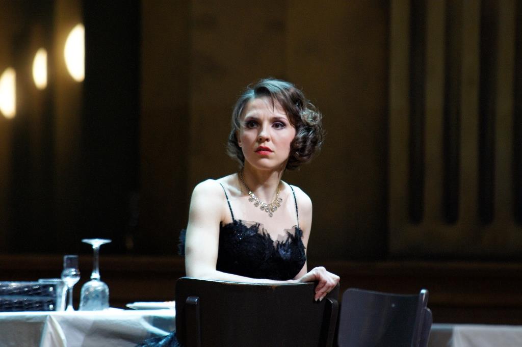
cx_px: 261
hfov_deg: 6.9
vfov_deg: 4.6
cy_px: 174
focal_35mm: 300
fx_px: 4346
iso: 1600
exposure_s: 1/125
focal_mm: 200
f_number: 3.5
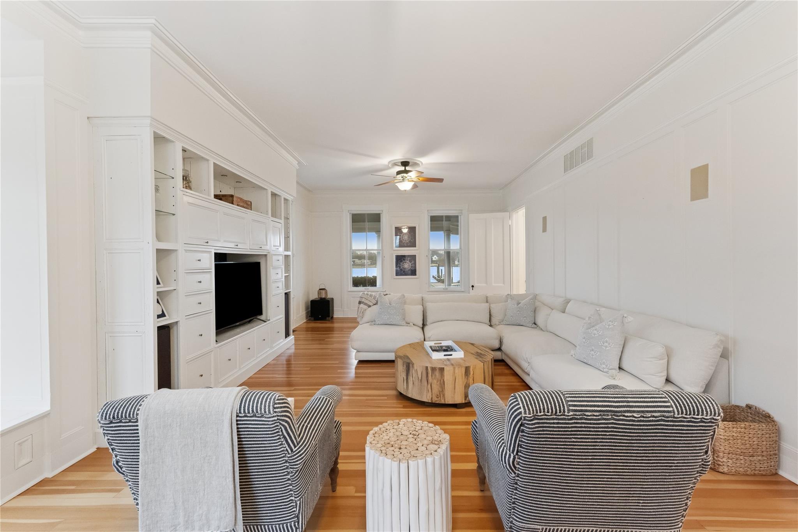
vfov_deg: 81.2
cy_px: 266
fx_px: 310
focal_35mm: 14
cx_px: 399
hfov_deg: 104.3
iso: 6400
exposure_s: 1/30
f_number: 10
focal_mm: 14
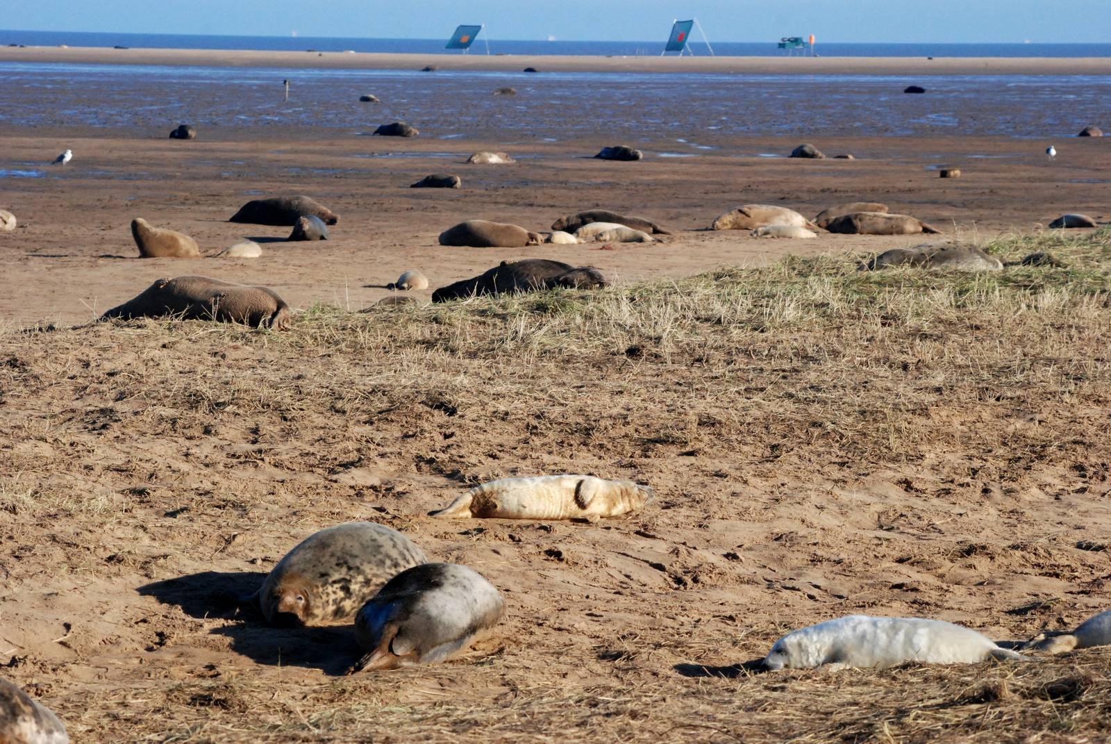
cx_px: 556
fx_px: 6257
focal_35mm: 202
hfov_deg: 10.1
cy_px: 372
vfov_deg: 6.8
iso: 1000
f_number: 9
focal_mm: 135
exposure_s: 1/1250
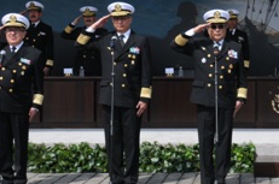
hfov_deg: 19.9
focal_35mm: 102
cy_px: 72
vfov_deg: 13.4
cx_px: 216
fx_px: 789
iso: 400
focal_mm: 35
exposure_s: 1/250
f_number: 13
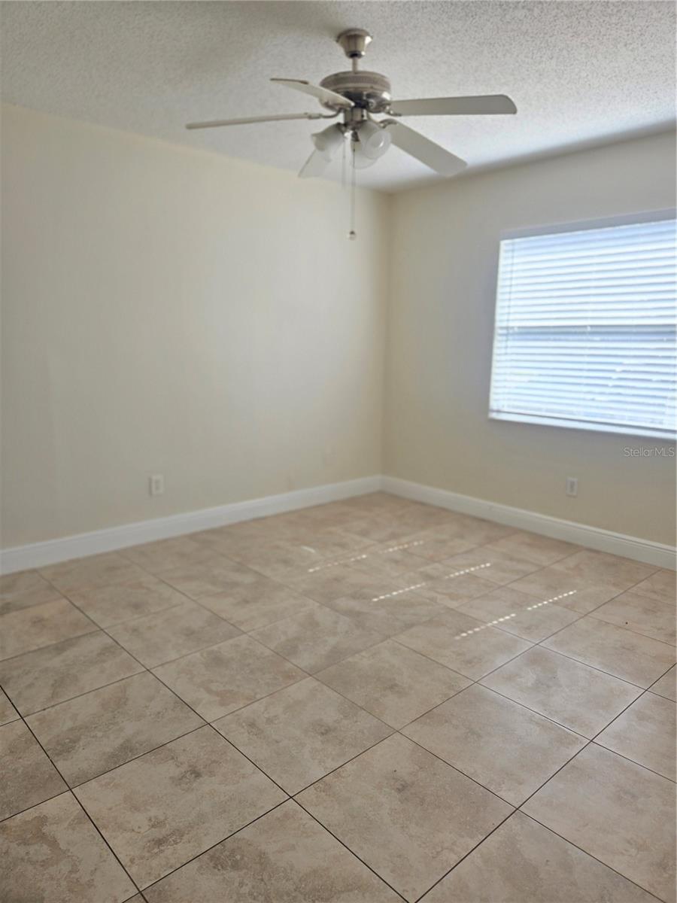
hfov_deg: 58.9
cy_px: 452
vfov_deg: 73.9
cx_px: 338
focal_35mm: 23
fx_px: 600
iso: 25
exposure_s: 1/120
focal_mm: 5.4
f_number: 1.8
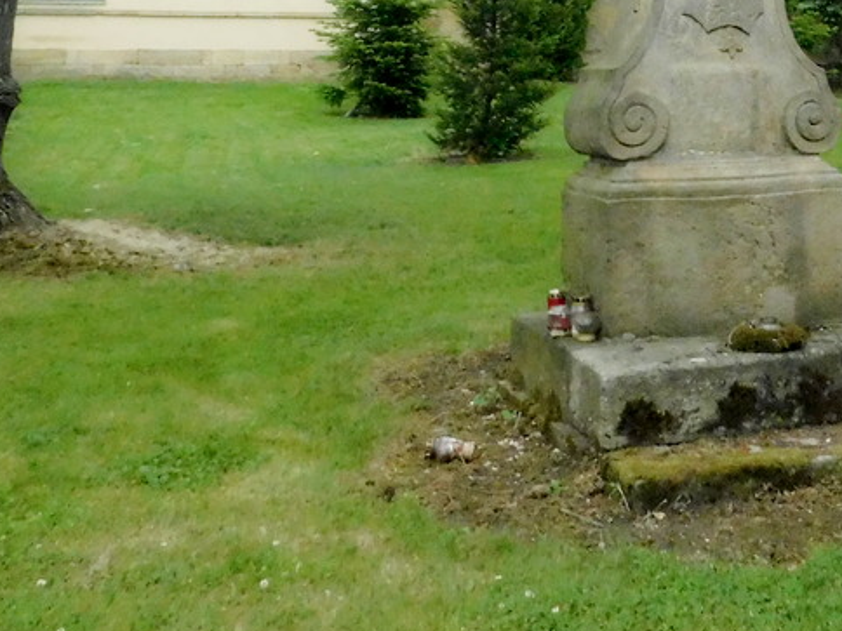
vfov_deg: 23.4
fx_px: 1386
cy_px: -136
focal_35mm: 57
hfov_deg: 32.2
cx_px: 753
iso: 800
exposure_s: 1/500
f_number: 6
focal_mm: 4
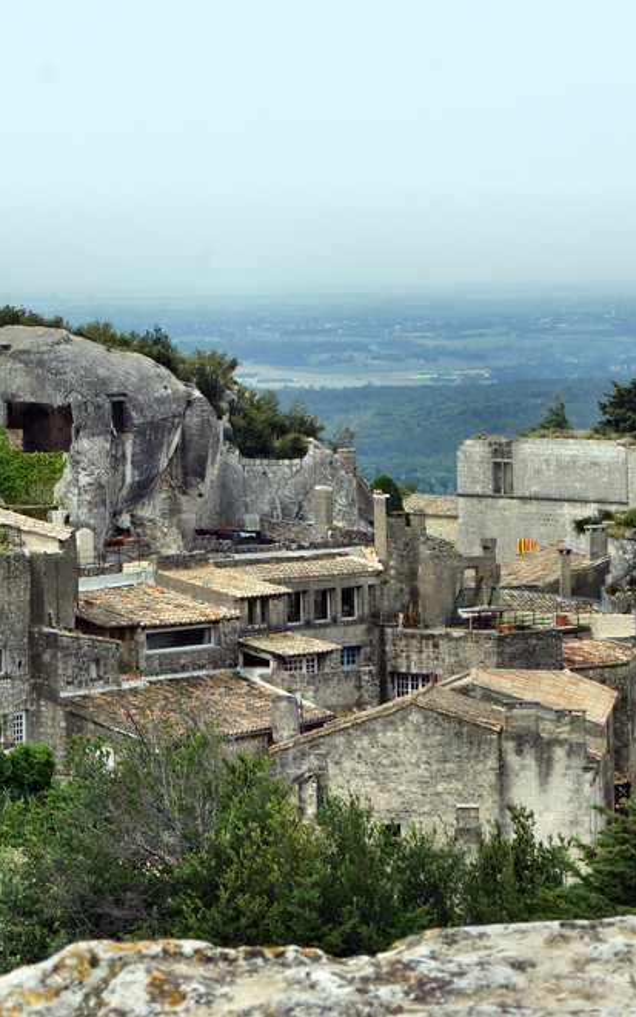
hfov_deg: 7.1
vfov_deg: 11.3
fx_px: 5132
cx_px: 423
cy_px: 508
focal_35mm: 185
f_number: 13
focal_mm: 80
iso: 400
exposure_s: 1/400
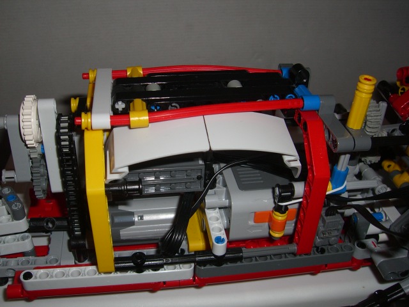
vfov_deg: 37.7
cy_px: 154
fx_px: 449
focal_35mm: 38
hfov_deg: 49.0
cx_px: 204
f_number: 2.7
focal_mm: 6.2
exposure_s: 1/60
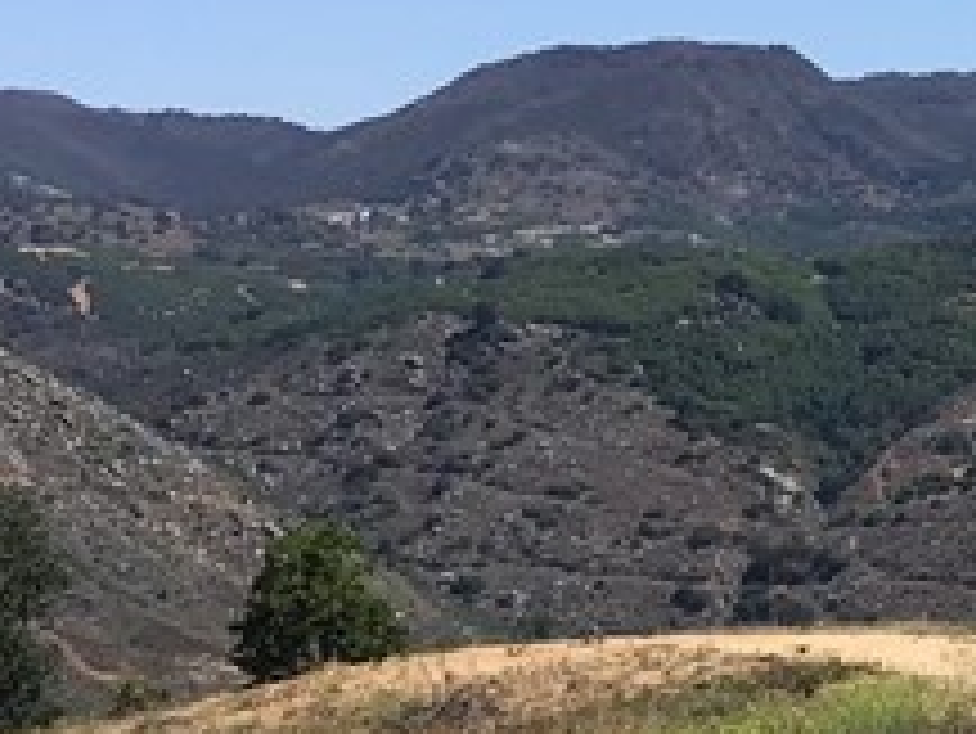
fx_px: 4119
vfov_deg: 10.2
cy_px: 320
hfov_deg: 12.8
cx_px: 1439
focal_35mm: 146
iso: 25
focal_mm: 3.3
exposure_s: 1/1431
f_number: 2.4
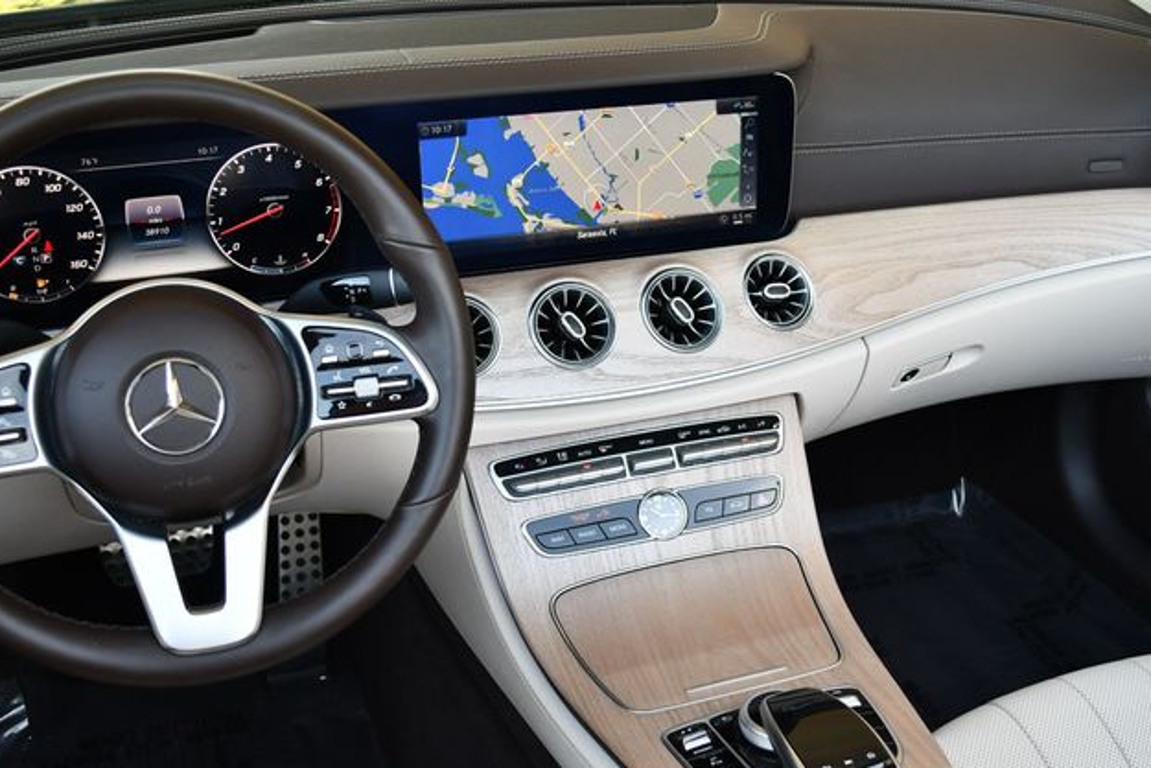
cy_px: 390
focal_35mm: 41
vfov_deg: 32.6
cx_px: 576
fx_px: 1311
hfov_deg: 47.4
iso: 450
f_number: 3.8
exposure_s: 1/250
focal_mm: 20
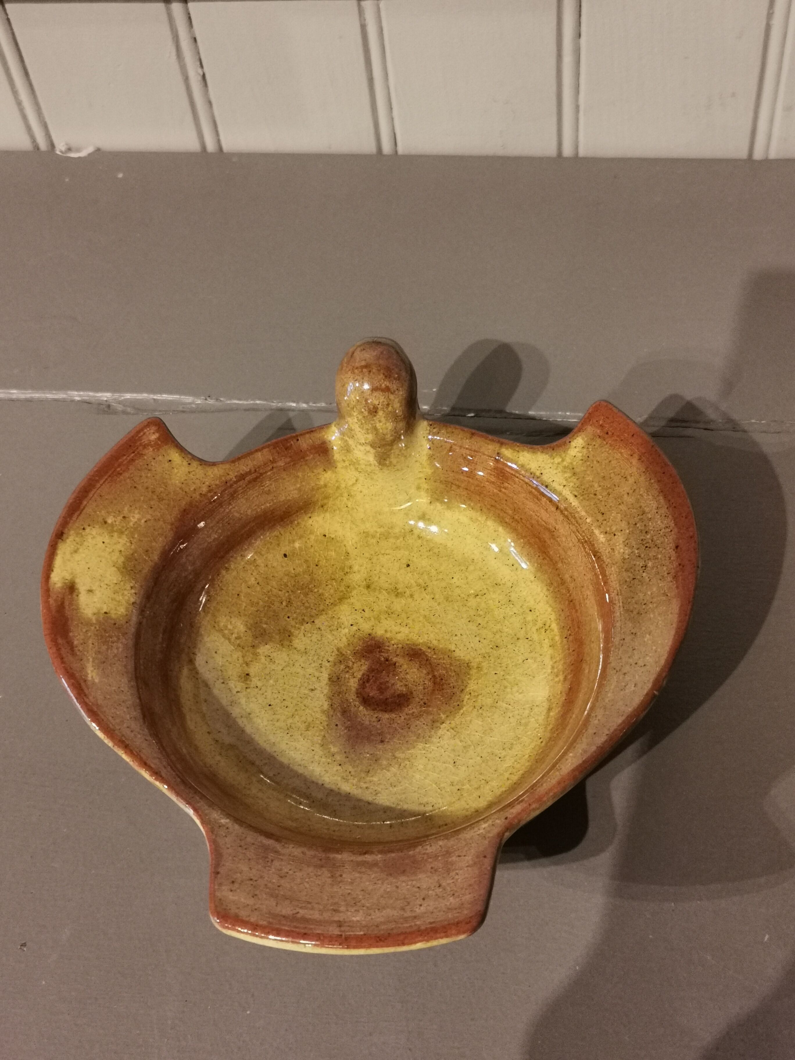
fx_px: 1378
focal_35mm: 45
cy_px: 530
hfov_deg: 32.2
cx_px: 398
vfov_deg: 42.1
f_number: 1.6
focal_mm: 5.56
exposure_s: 1/50
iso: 320
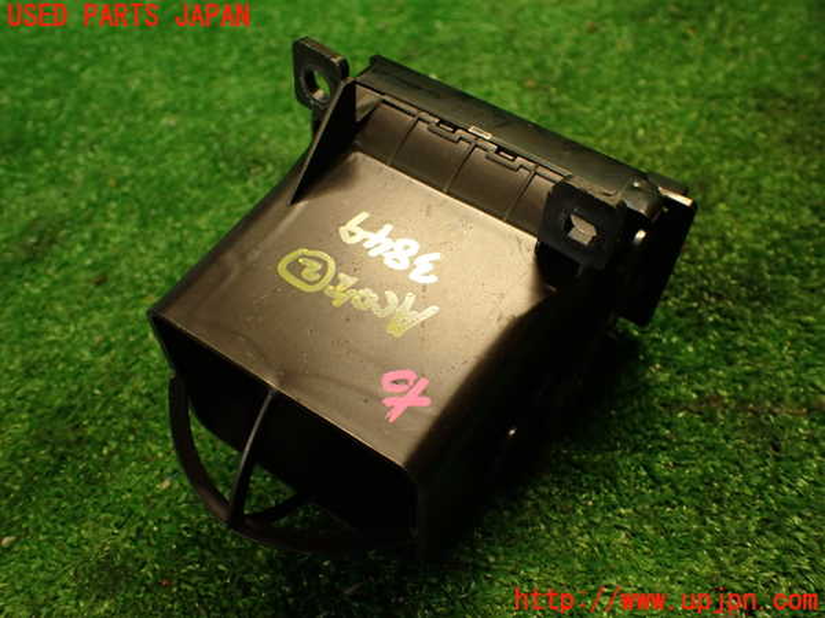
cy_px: 309
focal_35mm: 32
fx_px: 763
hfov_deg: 56.8
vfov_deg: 44.2
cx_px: 412
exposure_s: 1/30
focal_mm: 5.79
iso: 250
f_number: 2.4
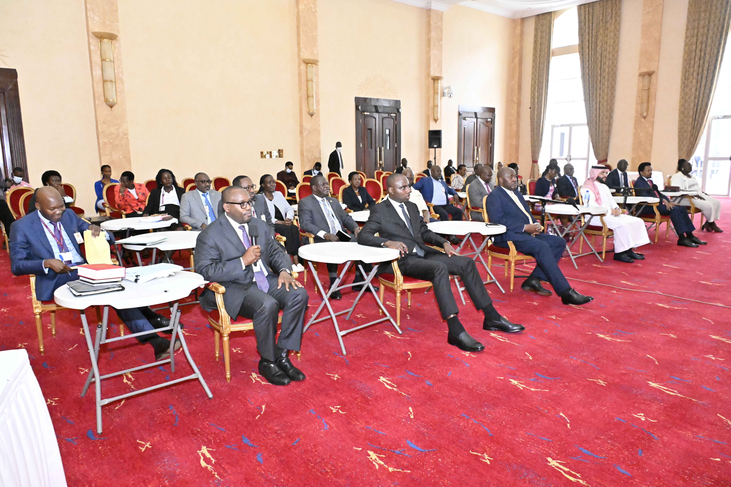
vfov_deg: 49.6
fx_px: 528
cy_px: 244
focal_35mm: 26
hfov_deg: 69.4
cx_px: 366
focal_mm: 26
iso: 25600
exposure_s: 1/1250
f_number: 5.6
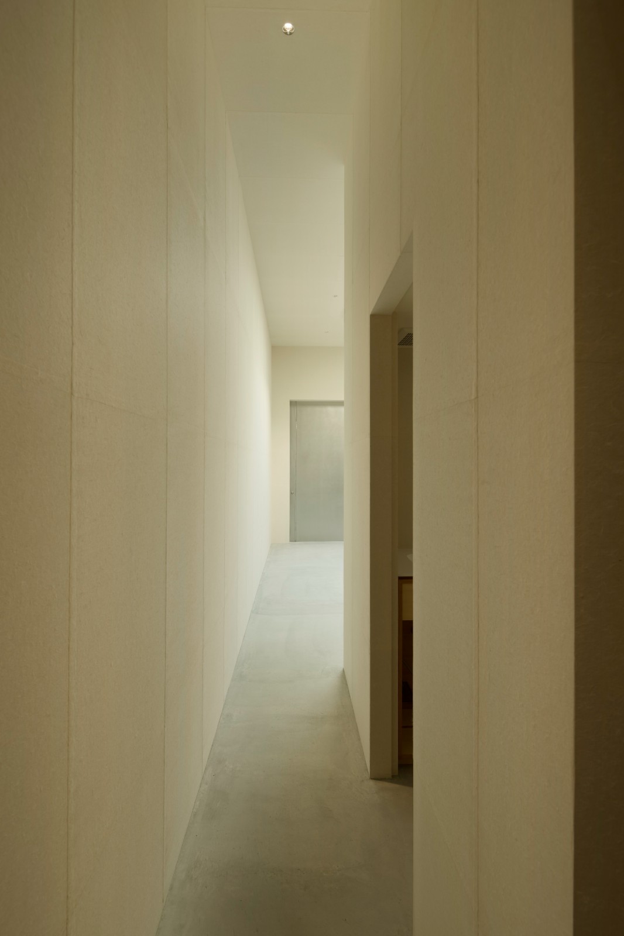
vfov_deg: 93.3
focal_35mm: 17
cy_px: 468
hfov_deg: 70.4
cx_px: 312
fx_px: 442
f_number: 13
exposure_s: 1
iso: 400
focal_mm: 17
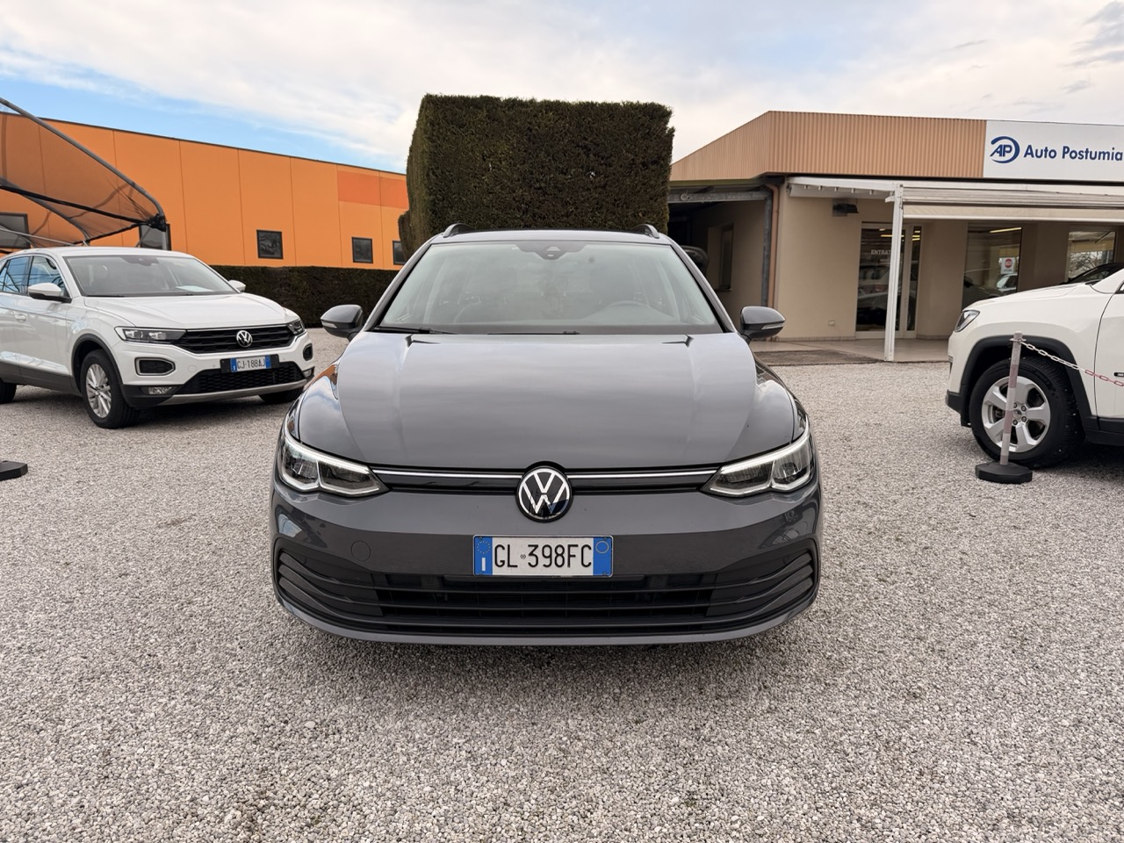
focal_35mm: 24
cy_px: 422
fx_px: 779
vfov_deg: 56.8
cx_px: 562
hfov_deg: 71.6
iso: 100
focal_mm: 6.76
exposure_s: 1/979
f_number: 1.78
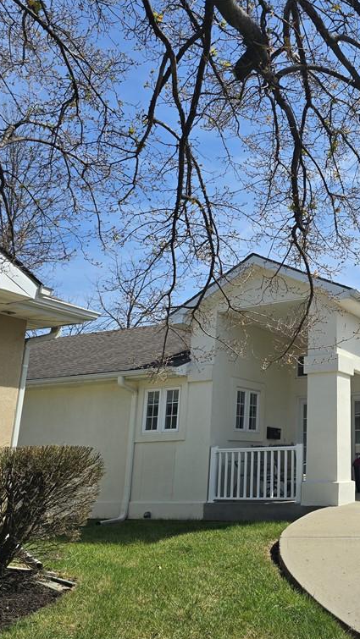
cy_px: 323
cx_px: 355
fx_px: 577
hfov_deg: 32.1
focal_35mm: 34
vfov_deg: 58.0
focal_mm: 6.3
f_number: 1.7
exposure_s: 1/868
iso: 12
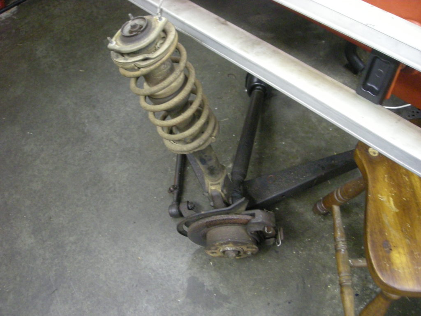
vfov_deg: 40.7
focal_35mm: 35
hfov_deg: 52.6
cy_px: 158
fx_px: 426
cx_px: 210
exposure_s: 1/8.1
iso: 400
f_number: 2.8
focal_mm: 5.7
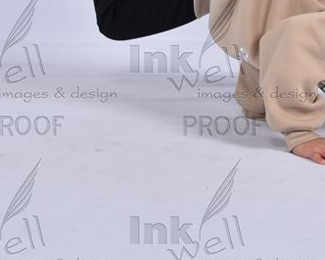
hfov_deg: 14.0
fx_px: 1317
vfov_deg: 11.1
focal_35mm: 137
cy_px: -2
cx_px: 262
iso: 250
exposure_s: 1/200
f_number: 8
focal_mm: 44
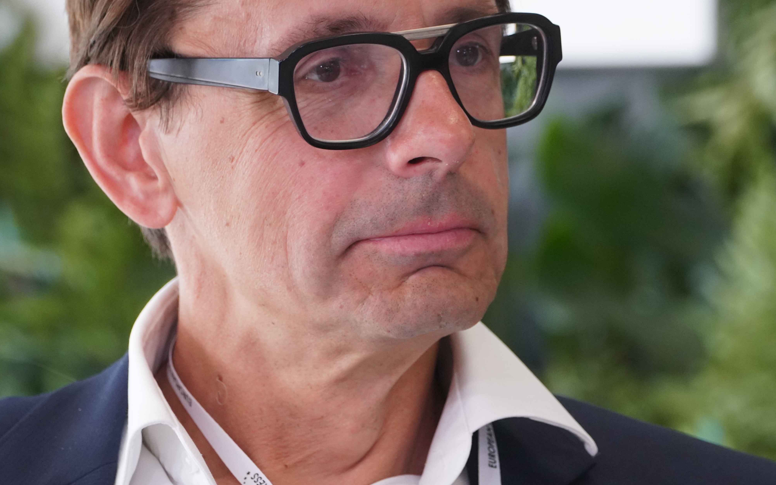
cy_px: 204
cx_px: 384
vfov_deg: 2.6
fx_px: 10743
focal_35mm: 508
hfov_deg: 4.1
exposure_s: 1/160
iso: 2500
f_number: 5.6
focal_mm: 250
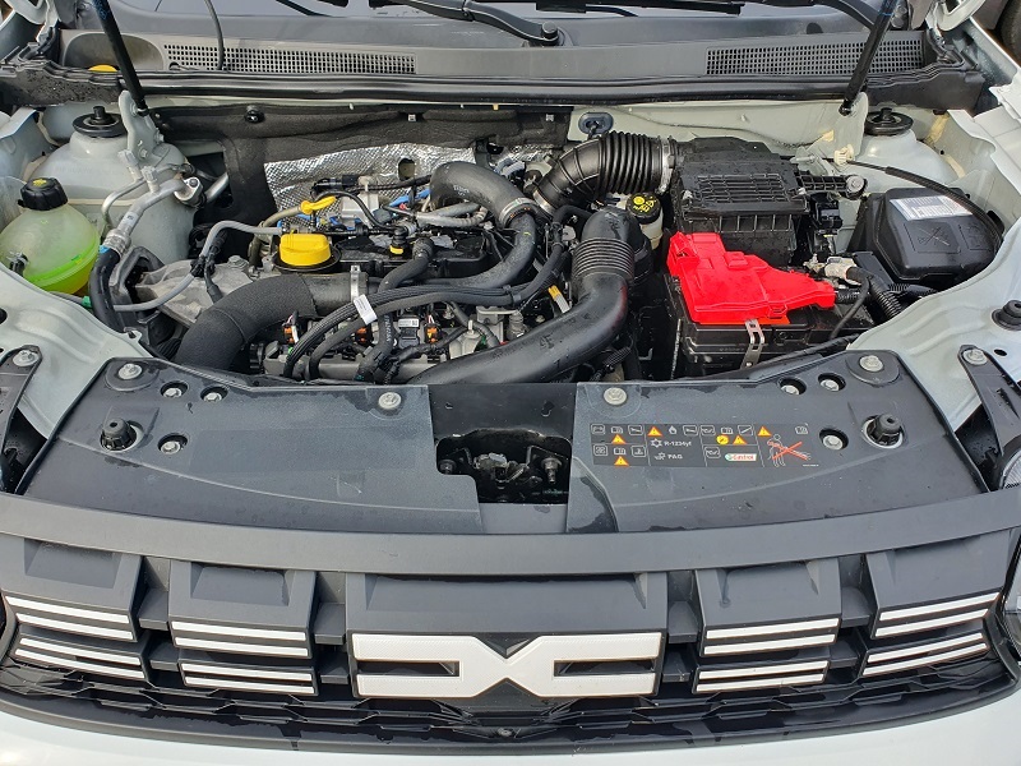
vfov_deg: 53.1
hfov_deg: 67.3
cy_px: 383
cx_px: 510
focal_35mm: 26
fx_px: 767
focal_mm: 4.32
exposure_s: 1/293
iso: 50
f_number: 2.4
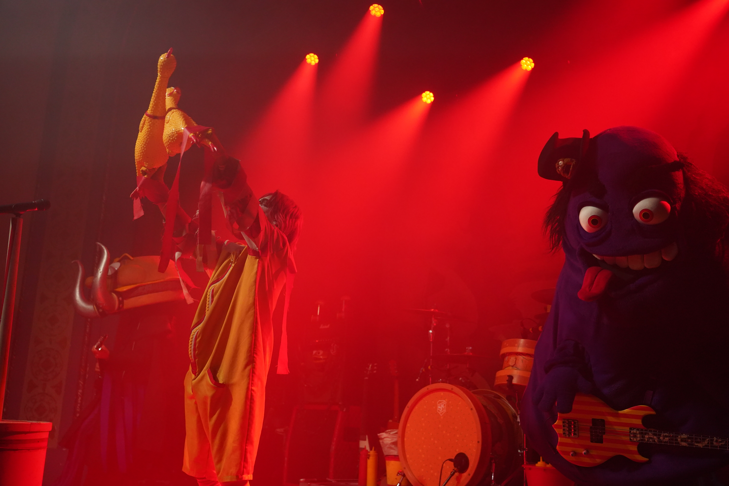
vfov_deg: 34.2
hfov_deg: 49.6
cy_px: 243
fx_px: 790
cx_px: 364
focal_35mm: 39
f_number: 4
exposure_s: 1/160
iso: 4000
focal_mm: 39
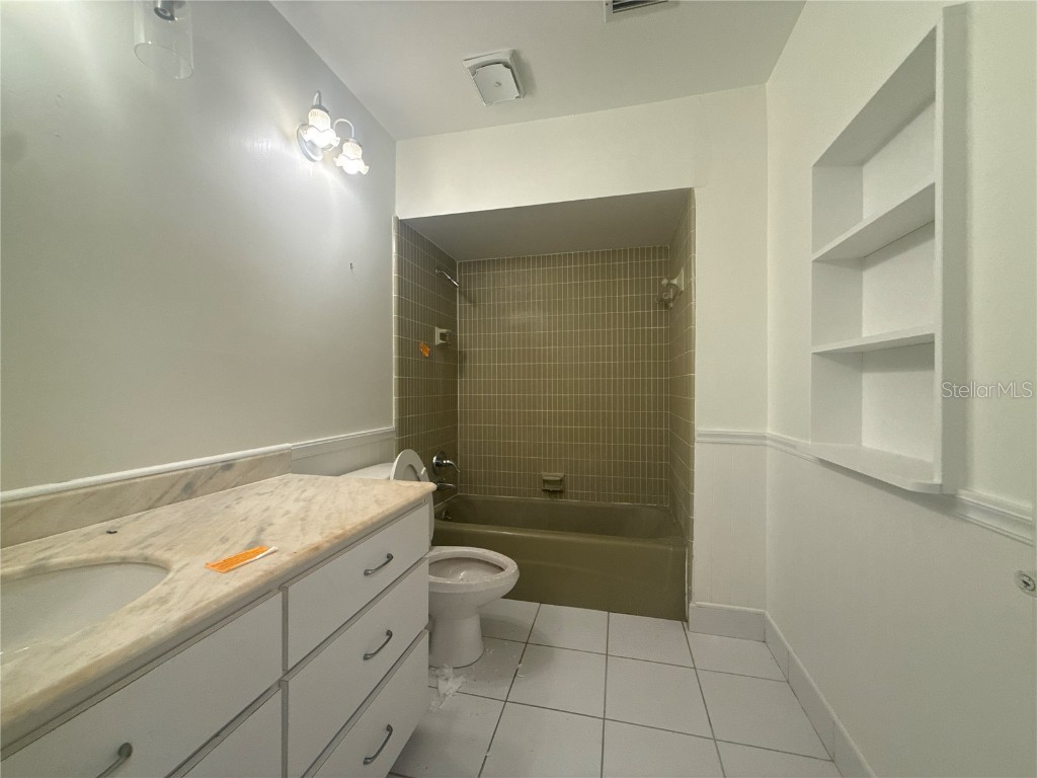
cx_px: 518
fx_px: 419
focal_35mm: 14
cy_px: 389
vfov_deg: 85.7
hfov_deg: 102.1
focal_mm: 2.22
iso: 320
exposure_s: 1/120
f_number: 2.2
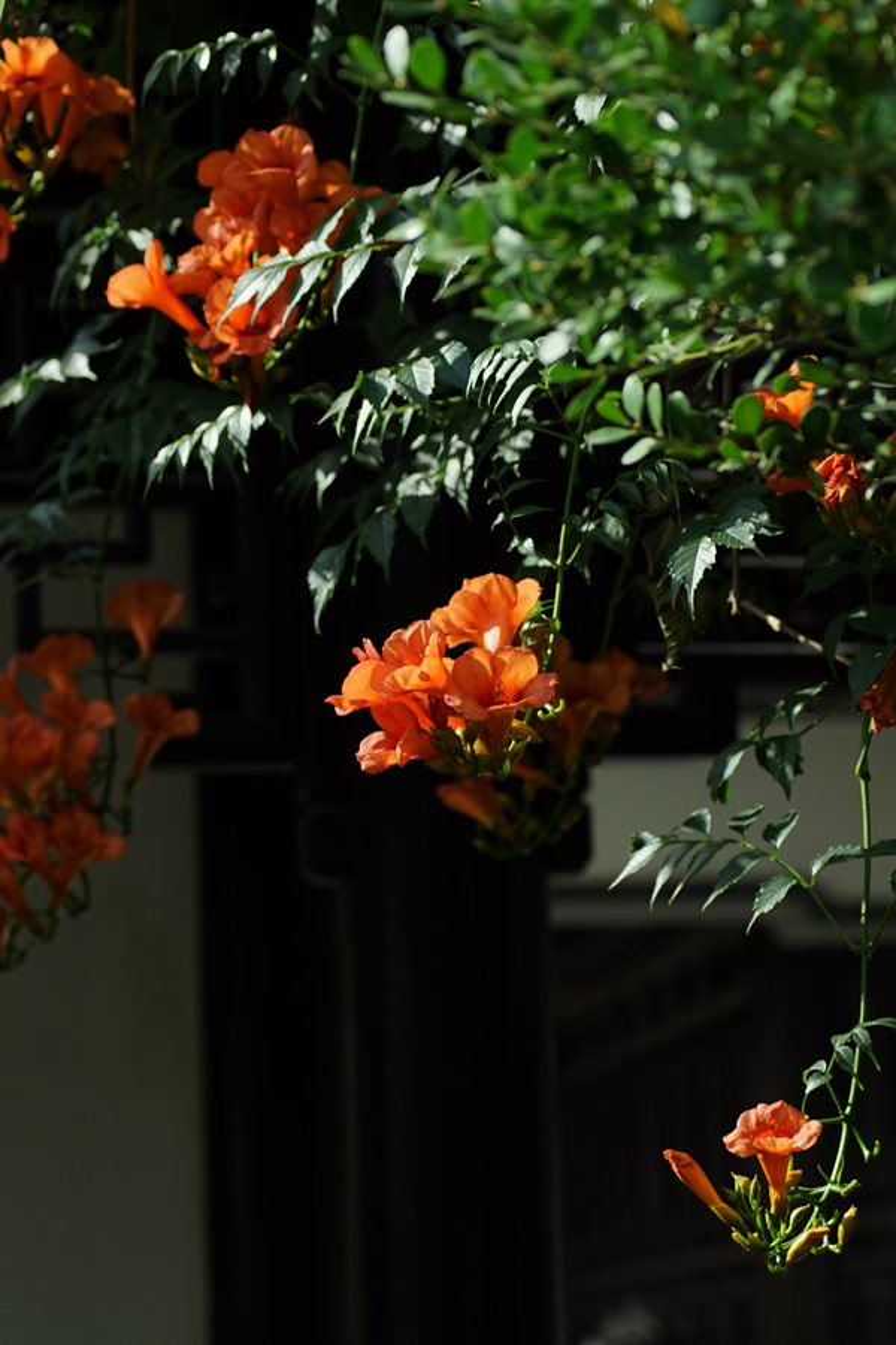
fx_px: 5040
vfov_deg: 15.2
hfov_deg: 10.2
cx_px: 448
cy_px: 672
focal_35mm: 135
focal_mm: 90
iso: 100
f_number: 5.6
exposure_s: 1/320
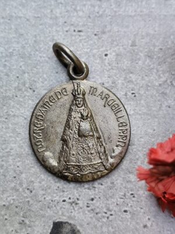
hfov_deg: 15.9
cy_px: 117
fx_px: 627
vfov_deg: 21.1
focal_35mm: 93
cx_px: 88
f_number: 1.65
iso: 64
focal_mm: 6.19
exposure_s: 1/100
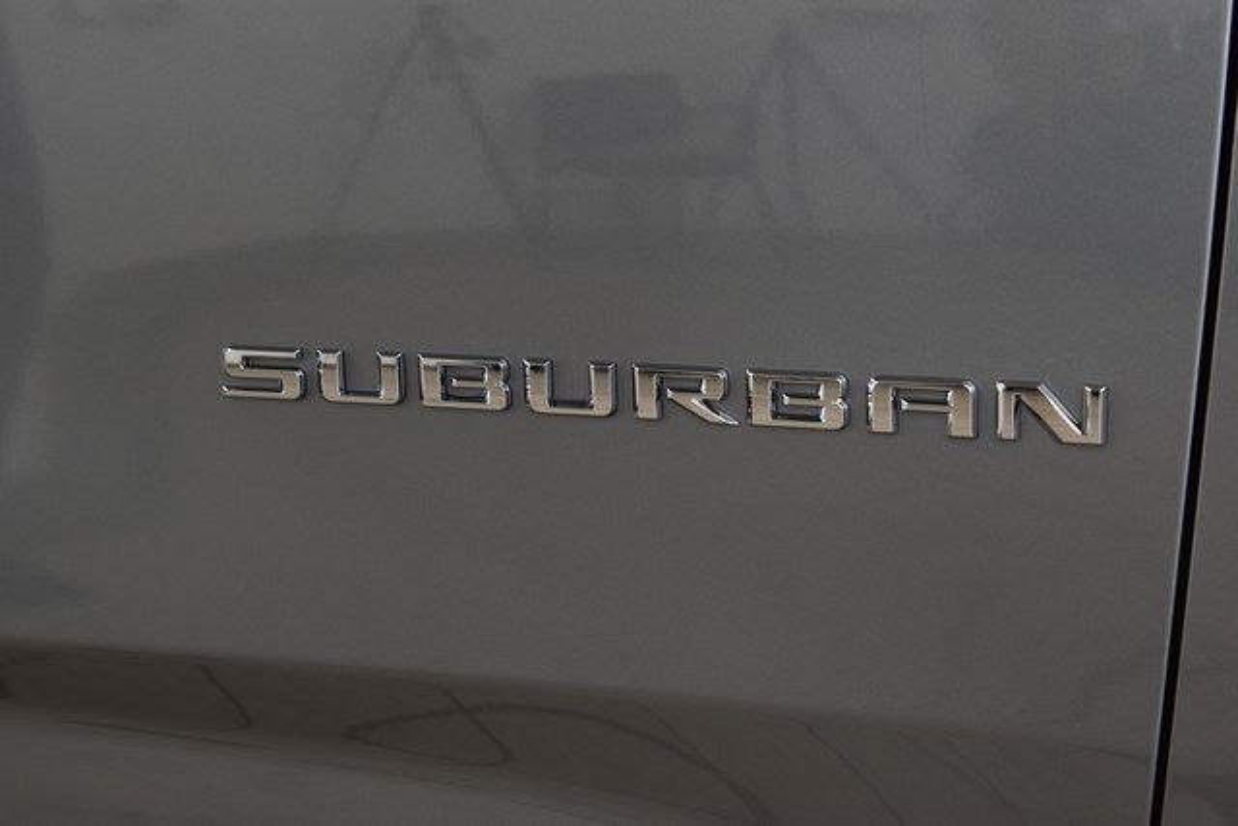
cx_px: 619
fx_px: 2373
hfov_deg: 29.2
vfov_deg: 19.7
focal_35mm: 69
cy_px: 413
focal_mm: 46
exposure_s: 1/15
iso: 640
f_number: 6.3
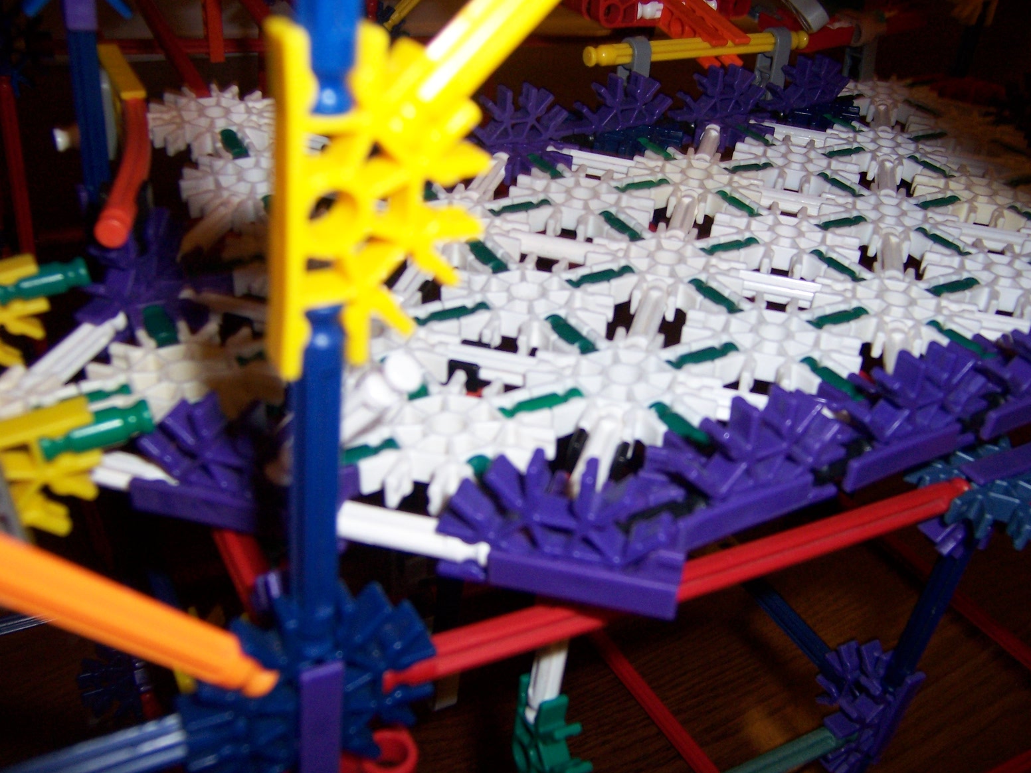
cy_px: 386
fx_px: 983
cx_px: 516
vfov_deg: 42.9
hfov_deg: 55.4
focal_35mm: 33
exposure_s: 1/60
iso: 140
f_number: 2.8
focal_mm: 5.5
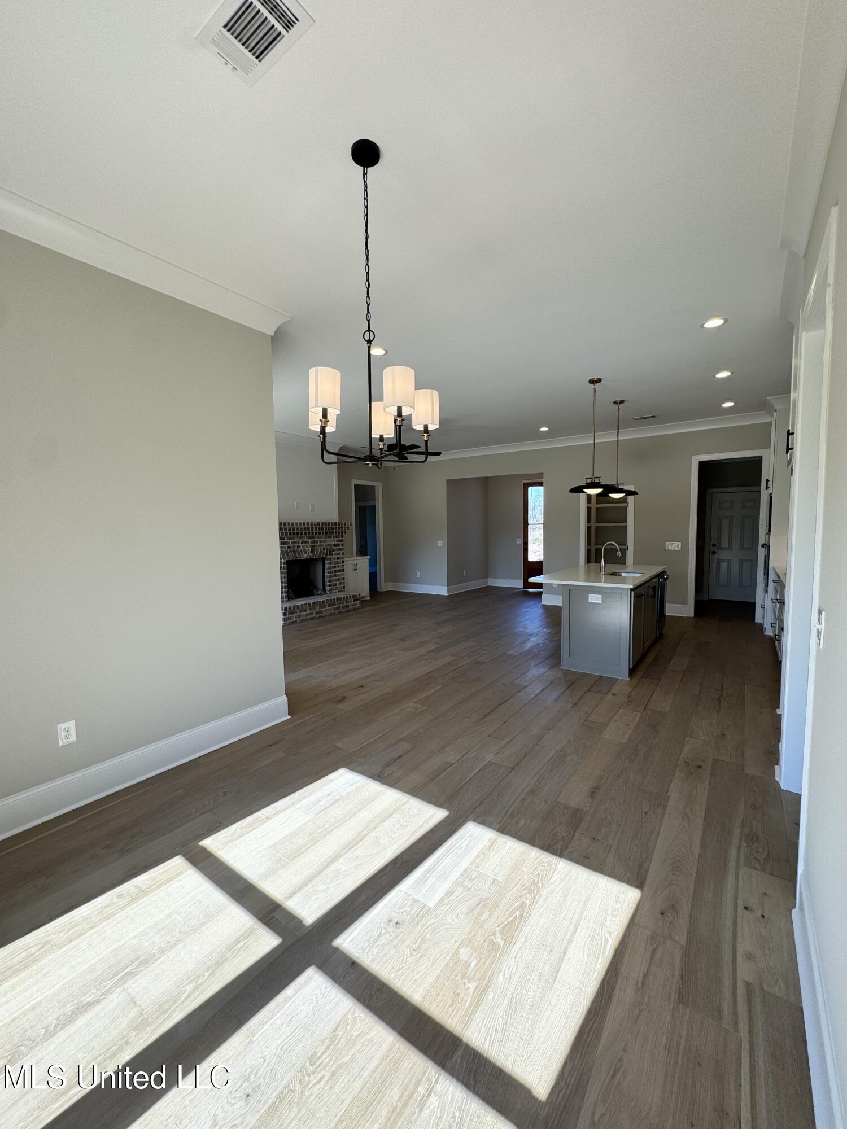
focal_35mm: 14
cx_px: 424
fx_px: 457
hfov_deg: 85.7
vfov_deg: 102.1
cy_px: 564
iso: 40
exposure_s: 1/158
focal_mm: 2.22
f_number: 2.2
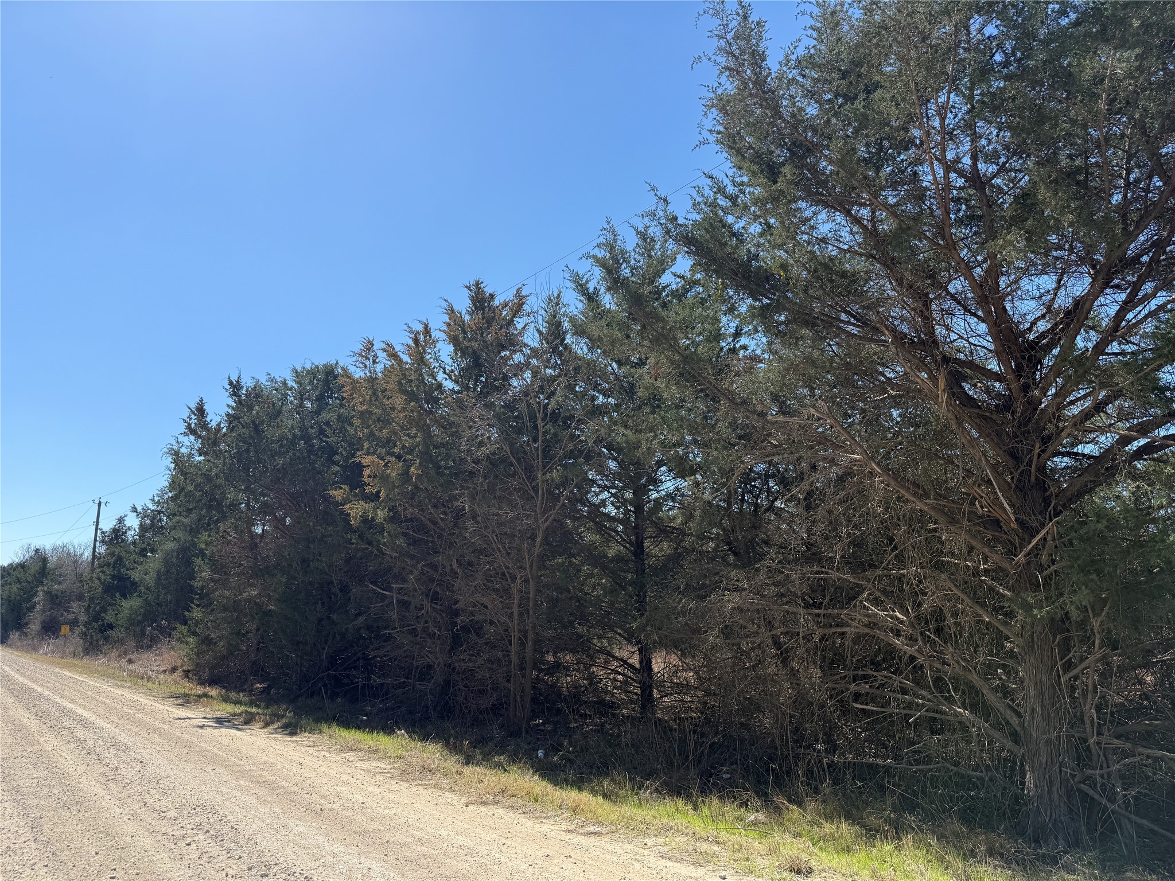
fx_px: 815
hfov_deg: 71.6
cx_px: 588
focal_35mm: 24
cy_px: 440
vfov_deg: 56.8
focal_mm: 6.76
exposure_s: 1/4167
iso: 80
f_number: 1.78
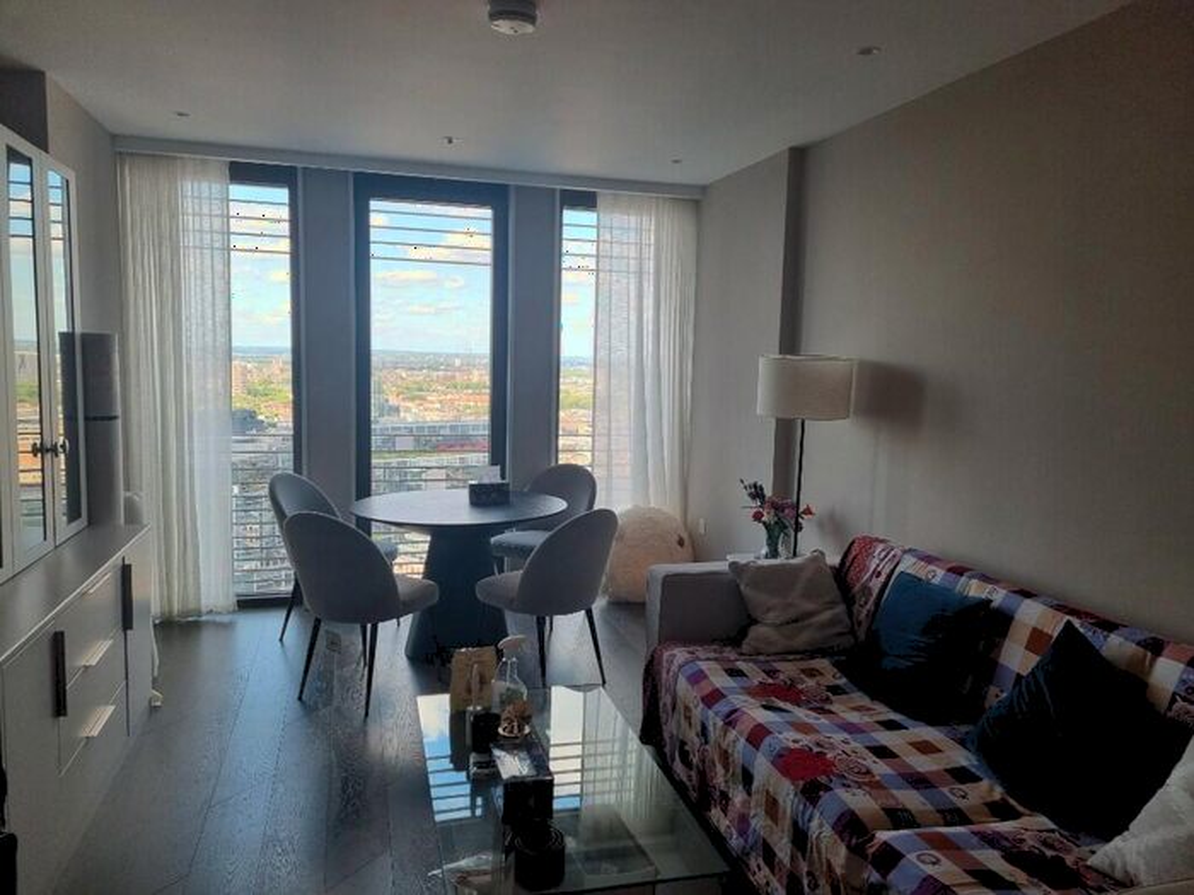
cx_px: 597
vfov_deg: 53.1
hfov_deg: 67.3
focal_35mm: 26
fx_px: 897
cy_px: 448
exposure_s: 1/300
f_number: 1.8
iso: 50
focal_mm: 5.4
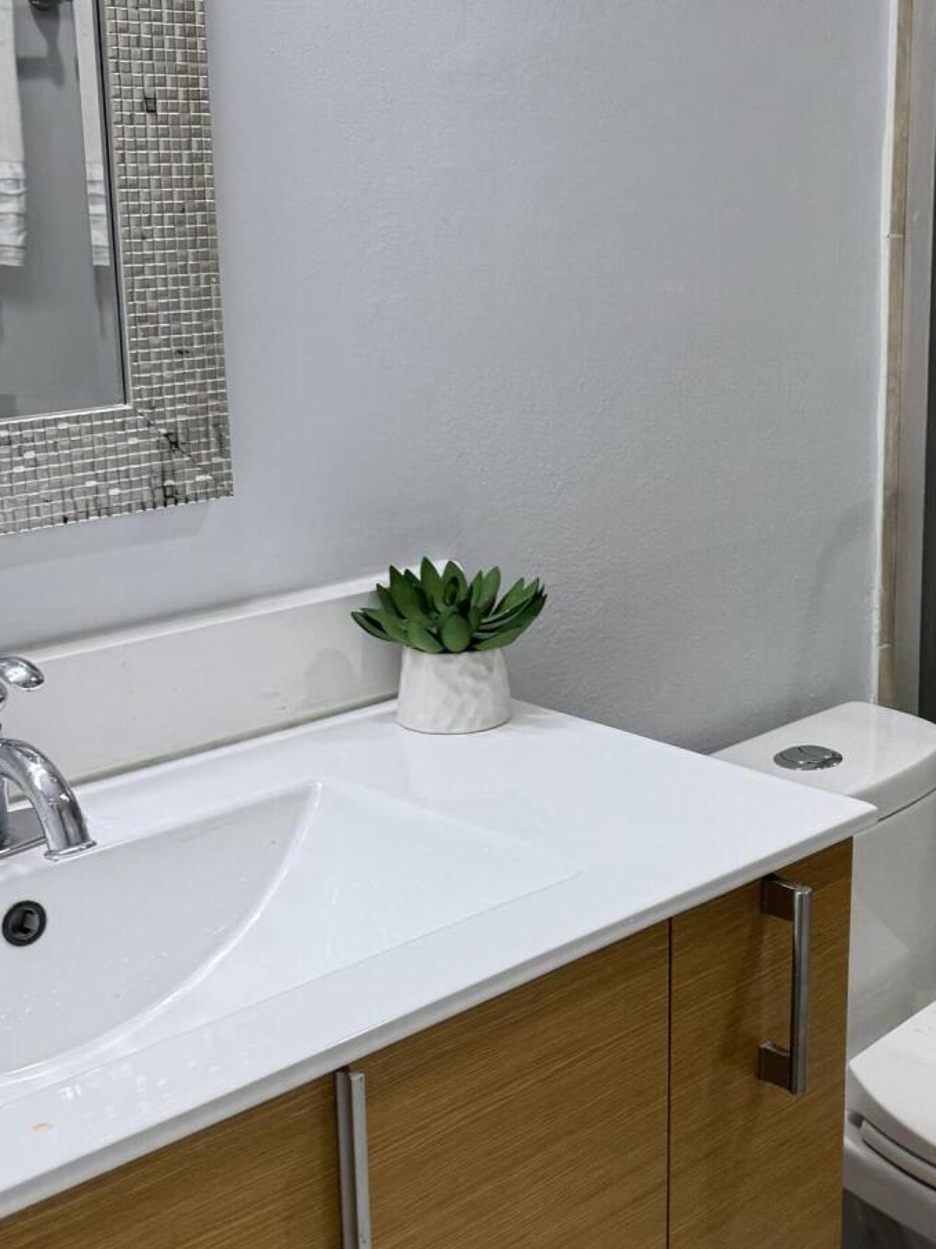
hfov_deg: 25.9
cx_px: 961
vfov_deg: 36.2
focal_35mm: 53
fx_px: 1912
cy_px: 649
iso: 100
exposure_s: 1/120
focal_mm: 6.76
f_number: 1.78
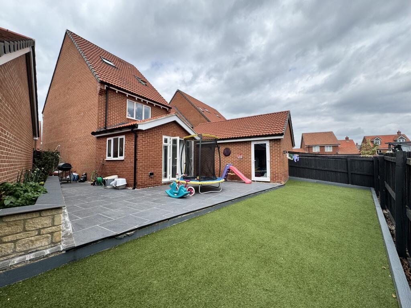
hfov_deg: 102.1
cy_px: 154
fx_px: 166
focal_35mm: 14
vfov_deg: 85.7
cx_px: 206
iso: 50
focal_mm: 2.22
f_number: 2.2
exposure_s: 1/1395
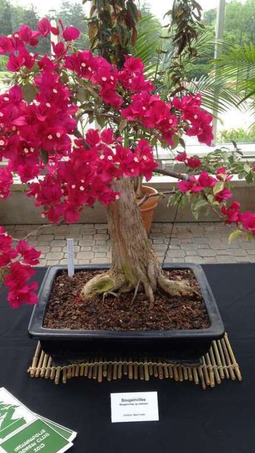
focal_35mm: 39
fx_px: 469
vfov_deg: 51.6
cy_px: 231
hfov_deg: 30.4
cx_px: 114
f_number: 2.4
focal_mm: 4.28
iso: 50
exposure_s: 1/231
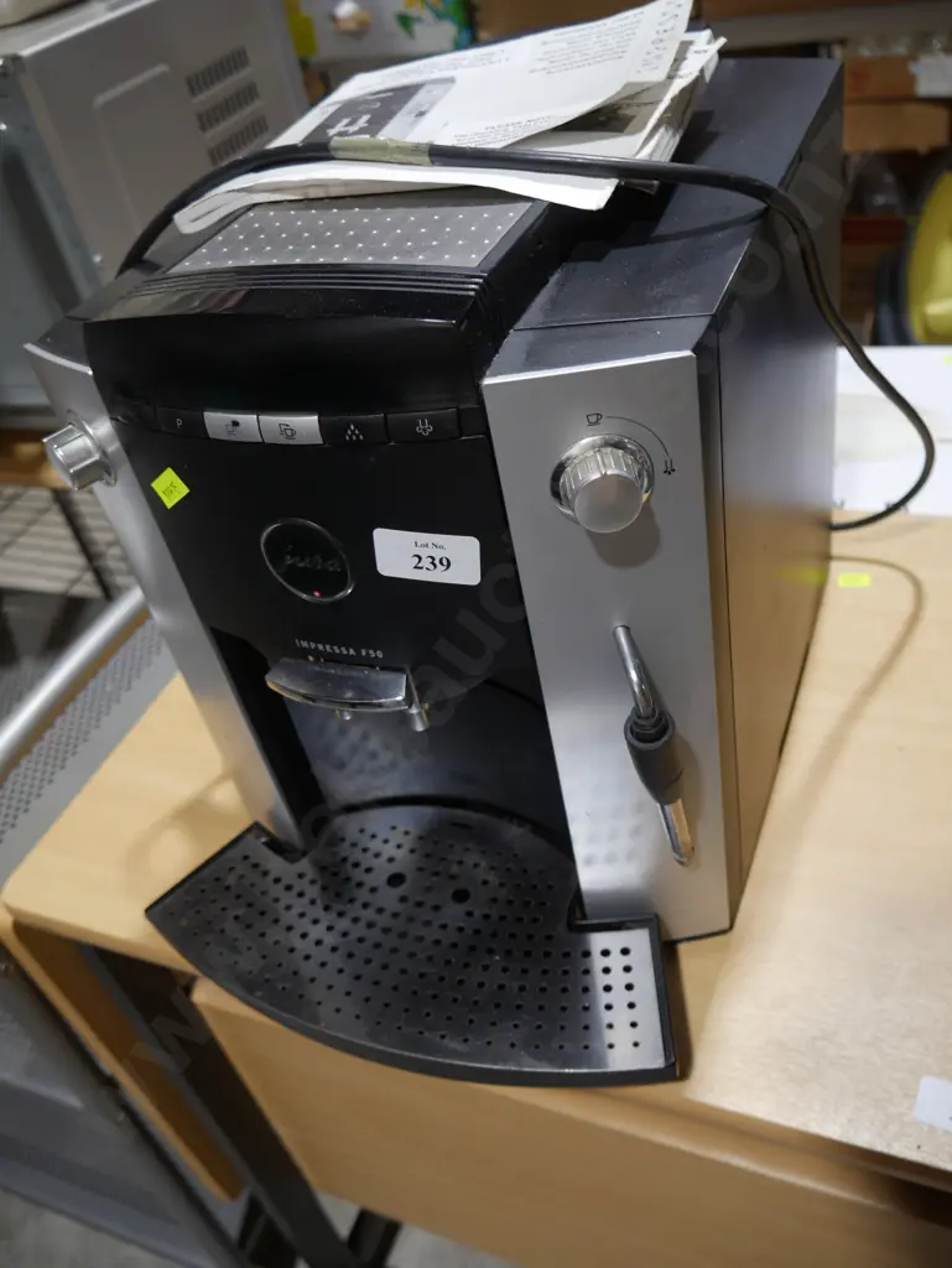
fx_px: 1026
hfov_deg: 49.8
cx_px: 476
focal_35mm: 28
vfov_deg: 63.4
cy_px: 634
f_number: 3.5
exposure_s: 1/80
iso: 200
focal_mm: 14
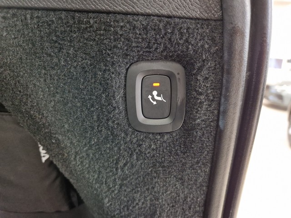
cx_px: 146
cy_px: 109
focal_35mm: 23
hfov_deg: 73.9
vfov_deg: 58.9
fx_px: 193
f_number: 1.8
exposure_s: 1/33
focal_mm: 5.4
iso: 640
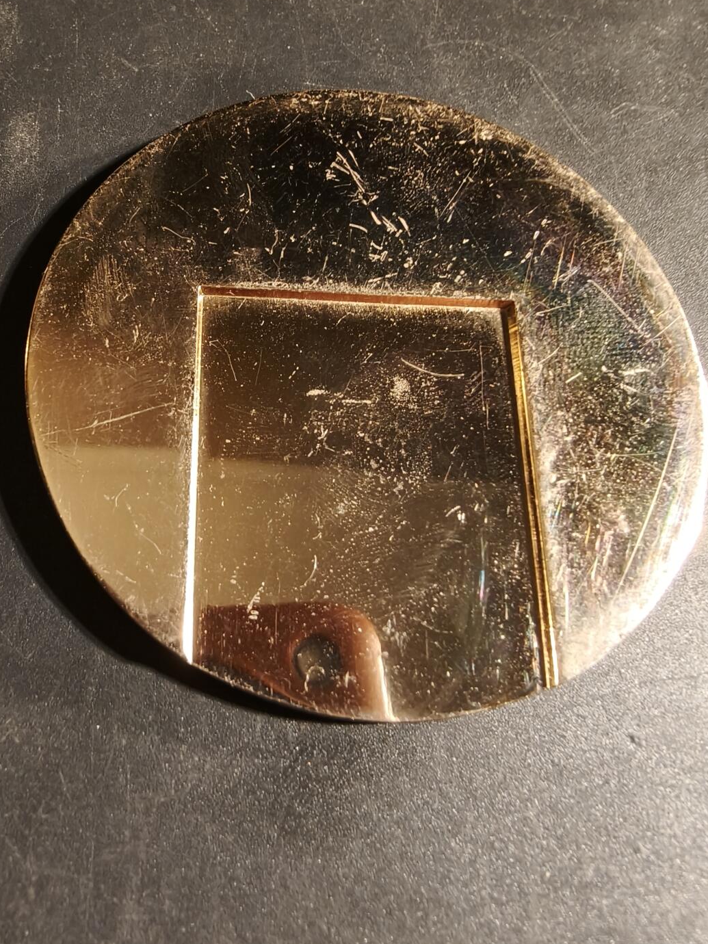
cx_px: 357
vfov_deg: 59.7
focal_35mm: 30
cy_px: 540
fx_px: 818
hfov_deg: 46.8
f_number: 2
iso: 250
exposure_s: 1/53.6
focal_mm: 2.32
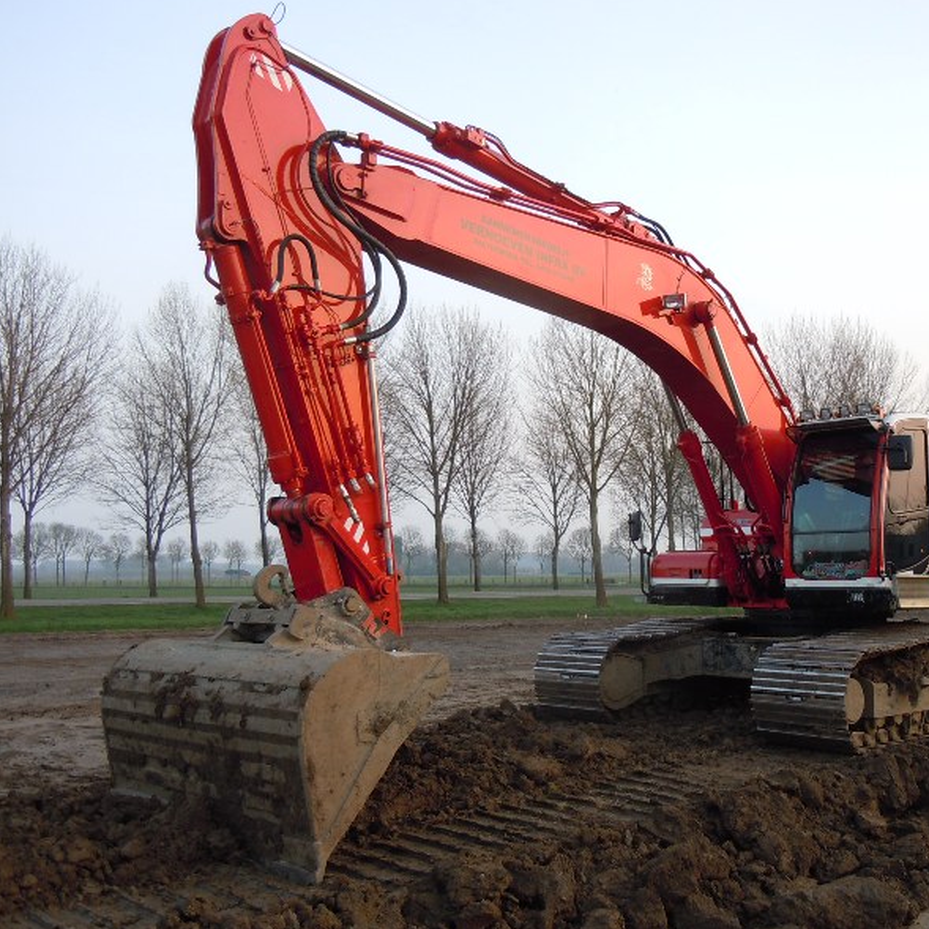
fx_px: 1093
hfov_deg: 45.7
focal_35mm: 36
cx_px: 568
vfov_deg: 46.0
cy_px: 462
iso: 125
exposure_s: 1/60
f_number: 3.5
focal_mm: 5.4
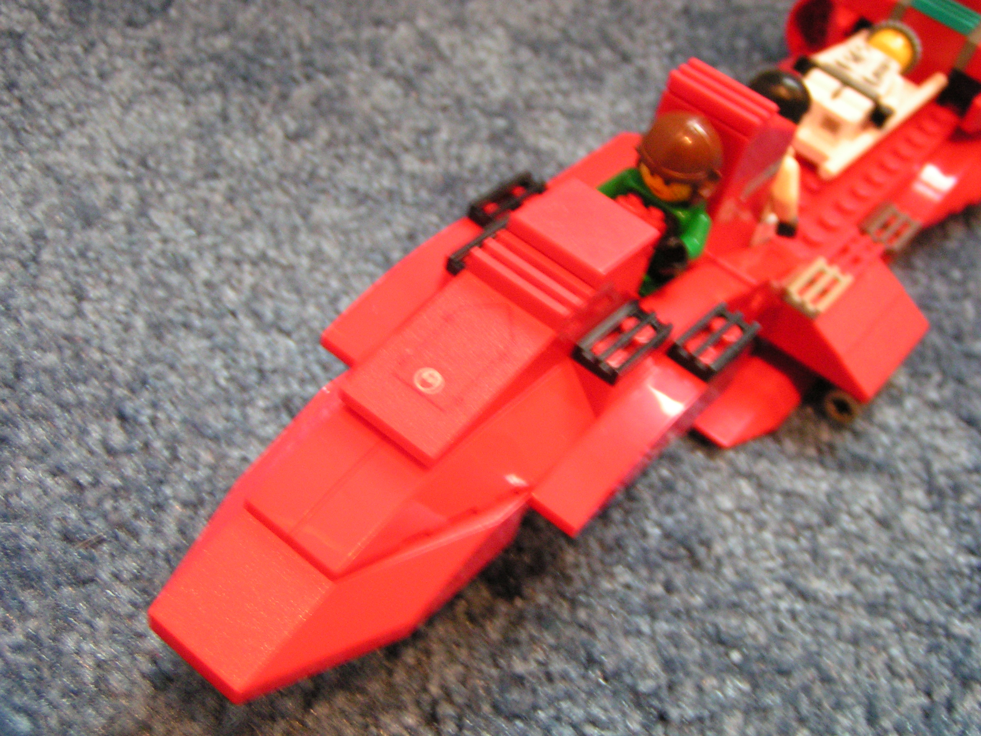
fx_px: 1219
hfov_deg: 43.9
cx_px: 490
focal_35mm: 43
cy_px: 368
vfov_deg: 33.6
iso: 200
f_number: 2.8
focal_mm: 6.6
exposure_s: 1/5
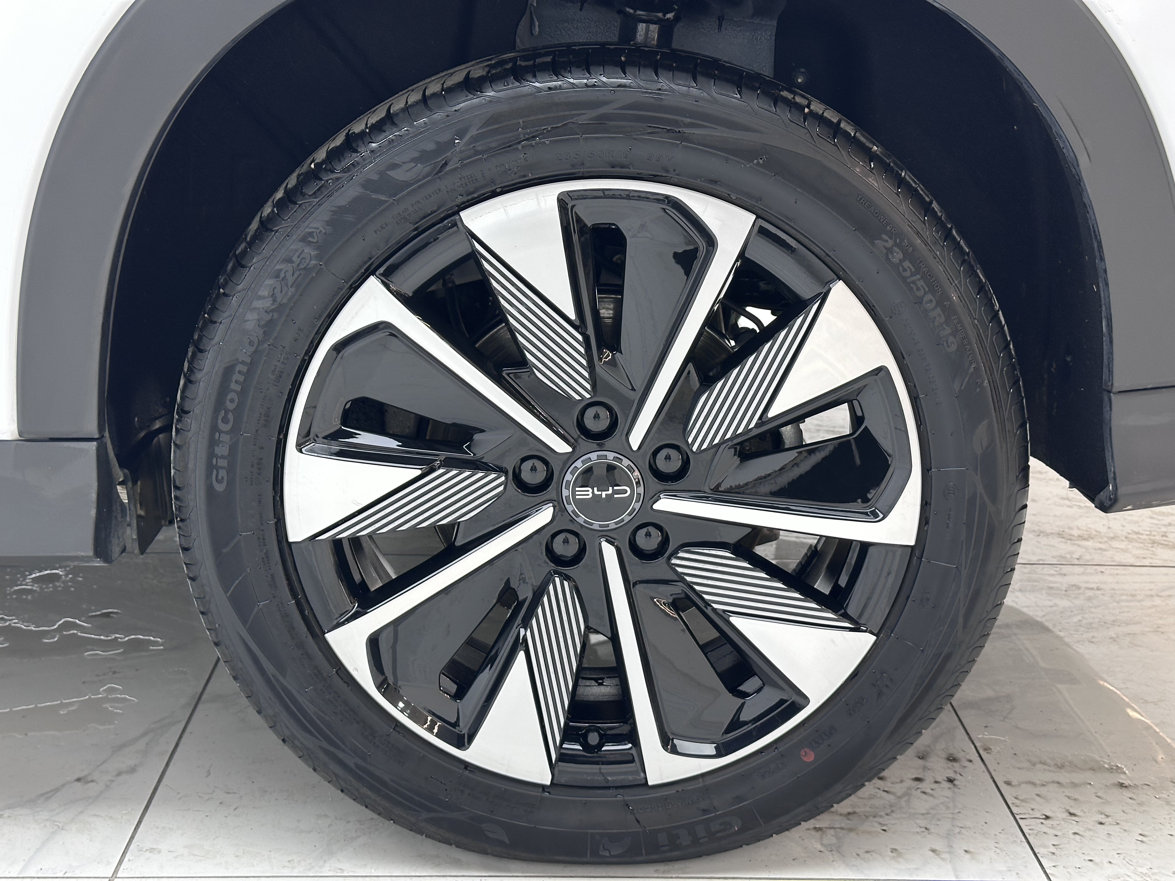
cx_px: 588
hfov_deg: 39.7
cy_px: 440
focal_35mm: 48
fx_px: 1629
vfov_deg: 30.3
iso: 100
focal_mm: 6.86
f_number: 1.78
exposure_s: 1/50
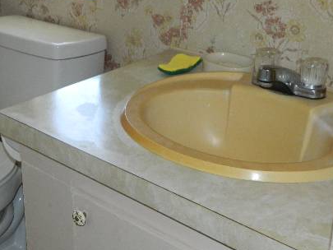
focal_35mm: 65
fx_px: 625
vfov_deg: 22.5
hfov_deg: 29.2
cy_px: 159
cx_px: 72
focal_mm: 5.6
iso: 200
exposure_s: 1/30
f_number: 3.2
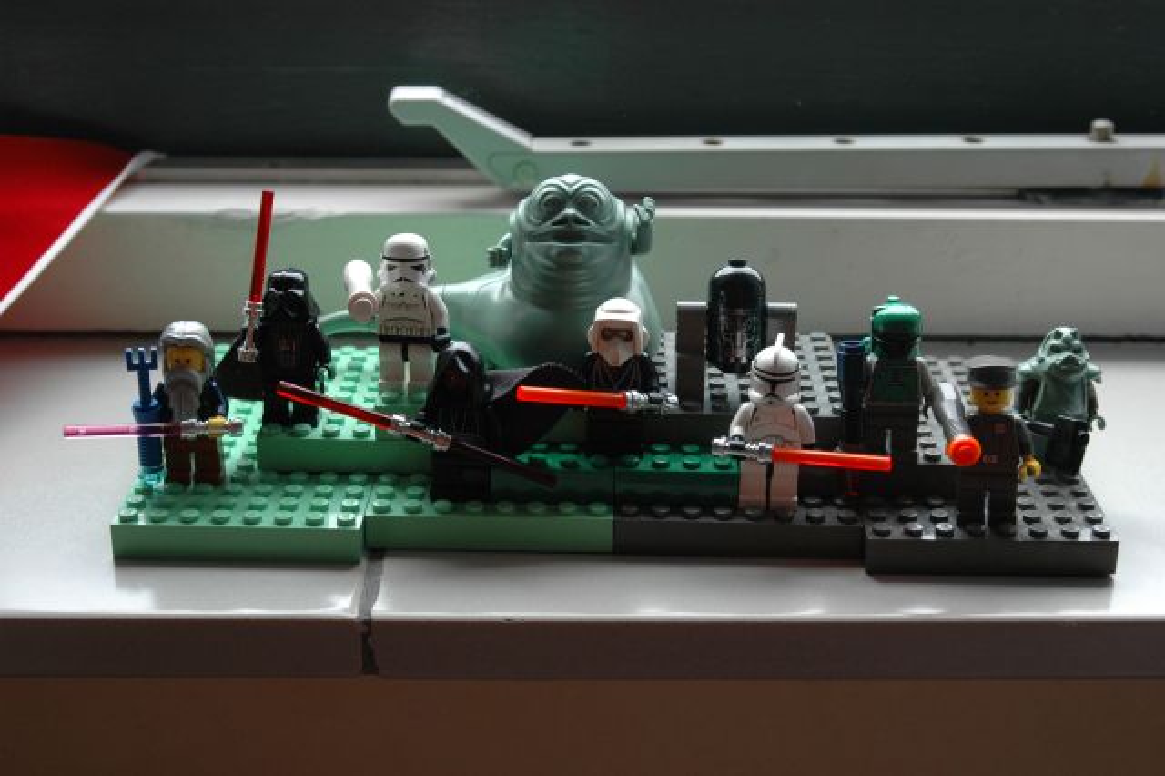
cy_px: 388
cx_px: 582
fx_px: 1844
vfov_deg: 23.8
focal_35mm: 57
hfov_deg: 35.1
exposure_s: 1/160
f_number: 6.3
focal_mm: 38
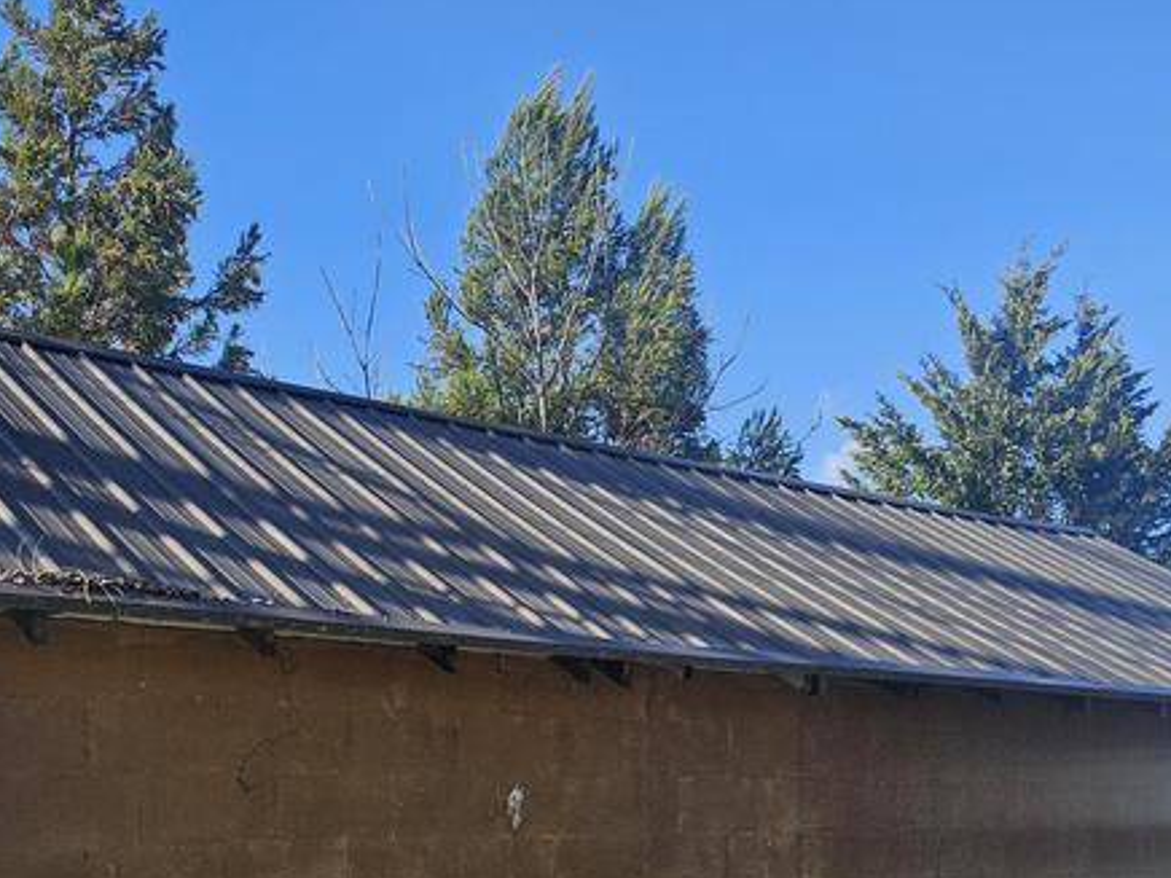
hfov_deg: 42.0
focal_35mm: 45
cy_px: 760
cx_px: 538
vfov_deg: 31.0
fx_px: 1522
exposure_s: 1/404
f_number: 1.7
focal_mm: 6.3
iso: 10
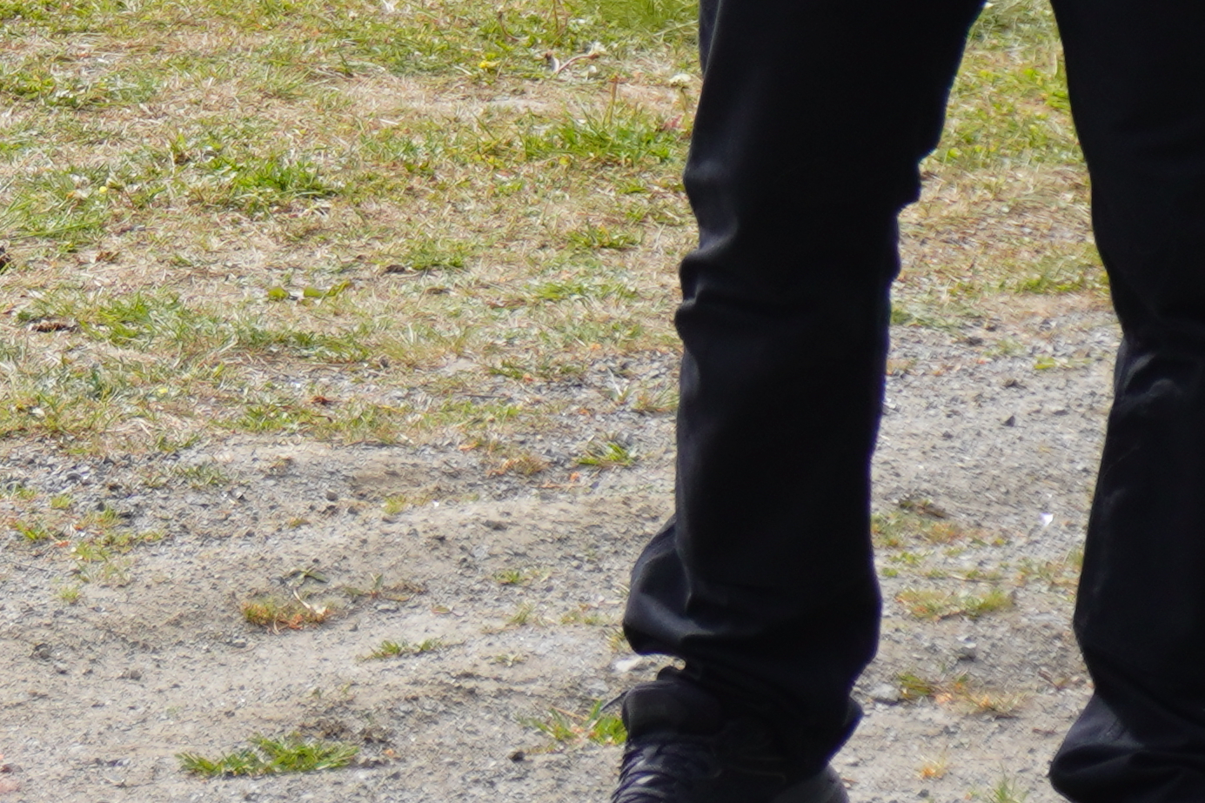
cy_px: -669
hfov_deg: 6.2
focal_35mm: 325
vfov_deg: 4.2
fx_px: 10876
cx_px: -870
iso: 100
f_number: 5.6
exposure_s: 1/200
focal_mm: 50
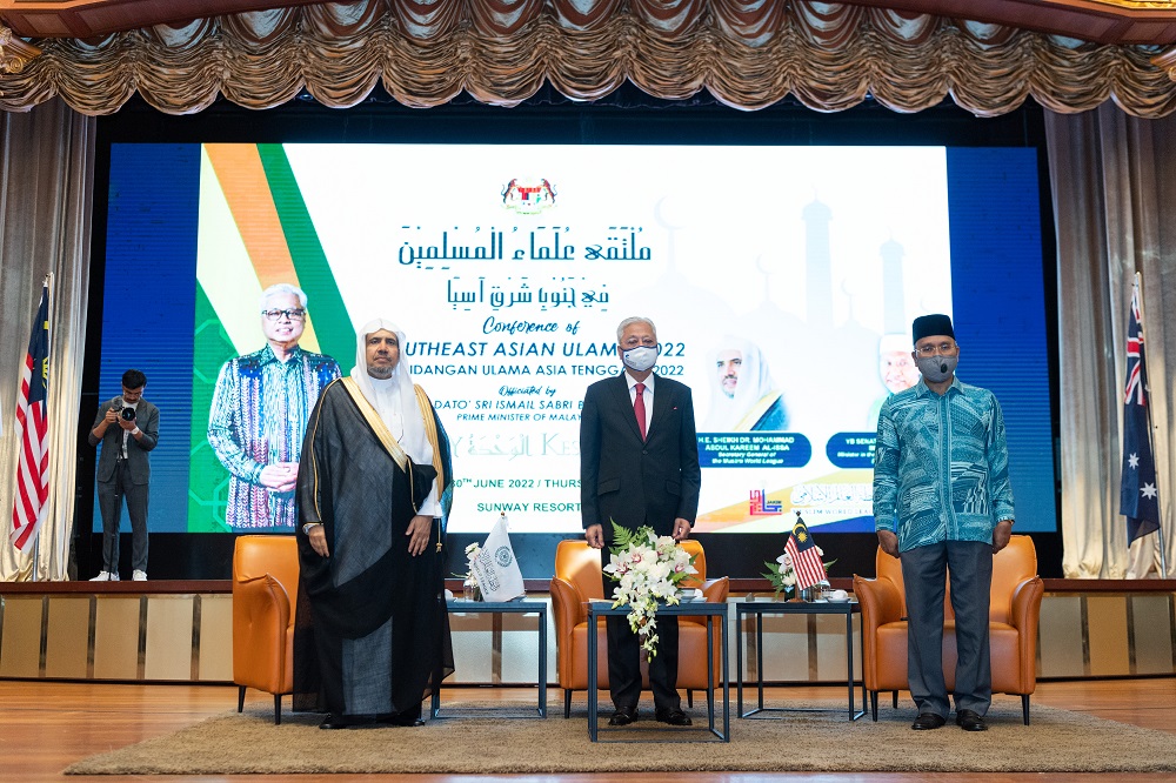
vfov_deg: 30.5
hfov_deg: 44.5
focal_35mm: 44
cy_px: 392
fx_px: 1437
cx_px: 588
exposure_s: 1/250
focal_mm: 44
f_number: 3.5
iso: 1600
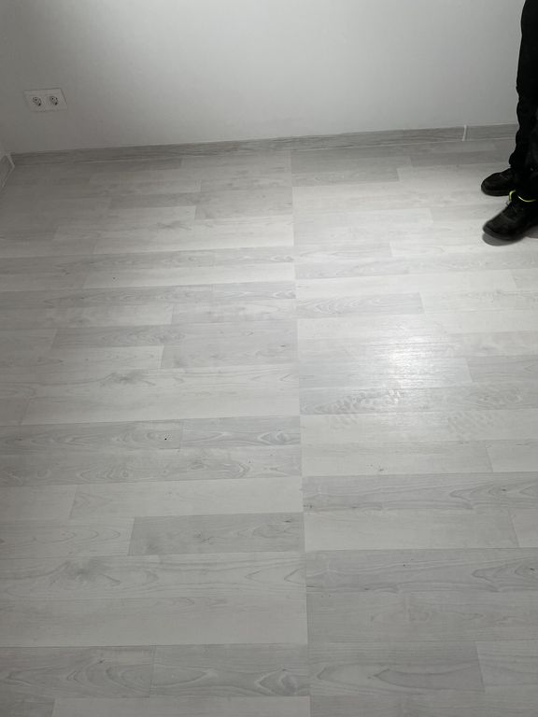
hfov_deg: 53.1
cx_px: 269
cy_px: 358
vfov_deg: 67.3
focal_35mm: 26
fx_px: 539
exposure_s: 1/121
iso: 80
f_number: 1.6
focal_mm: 4.2
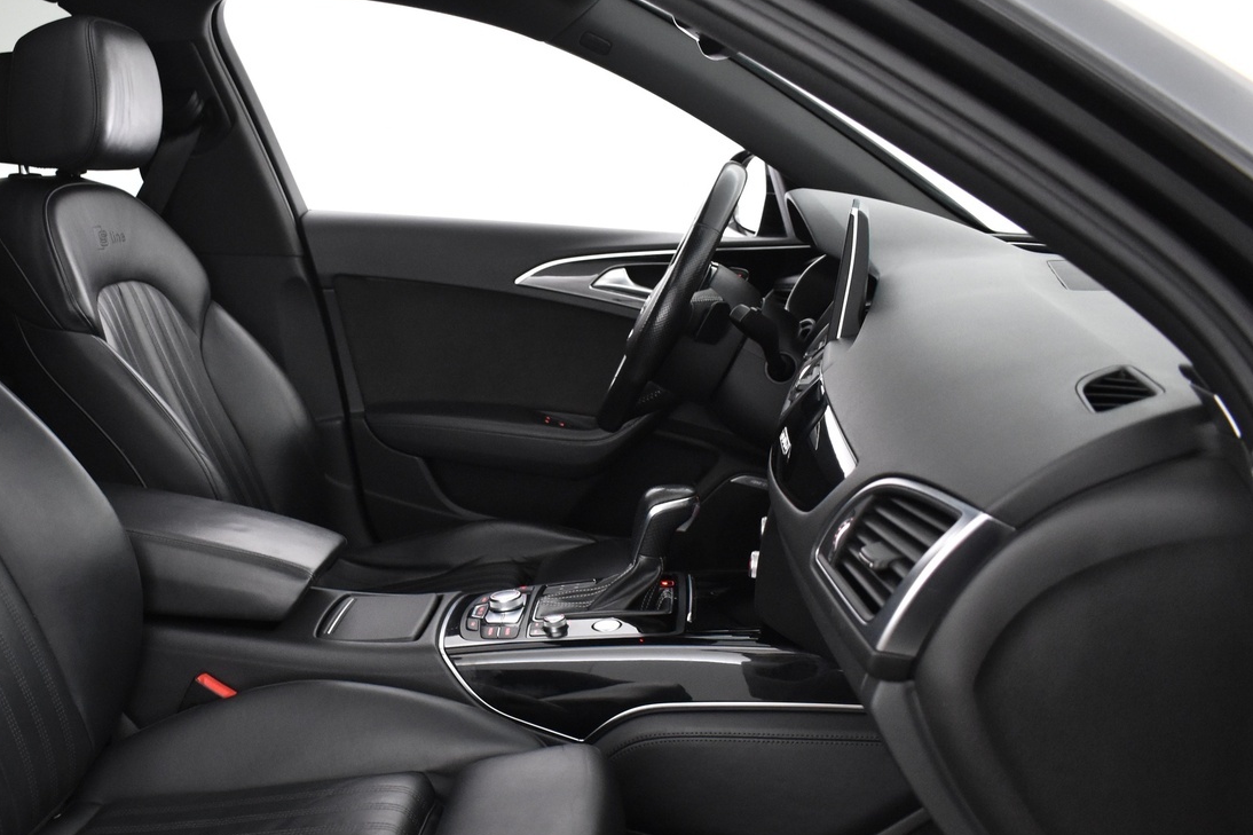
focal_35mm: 40
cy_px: 535
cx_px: 363
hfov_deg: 47.2
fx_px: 1392
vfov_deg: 33.2
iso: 2000
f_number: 3.5
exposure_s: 1/30
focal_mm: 18
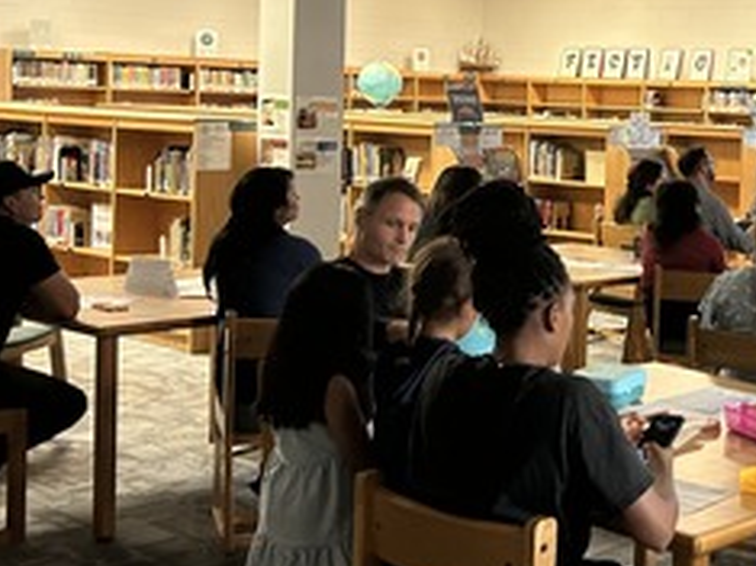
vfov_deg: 23.4
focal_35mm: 62
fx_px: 1353
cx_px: 714
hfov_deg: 29.6
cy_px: 151
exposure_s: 1/60
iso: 200
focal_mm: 5.7
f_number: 1.5
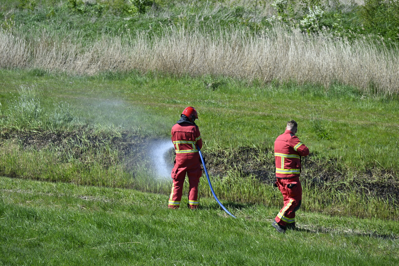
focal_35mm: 120
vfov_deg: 11.4
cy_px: 133
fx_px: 1330
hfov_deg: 17.1
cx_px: 200
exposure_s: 1/1000
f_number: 6.3
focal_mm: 120
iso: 200
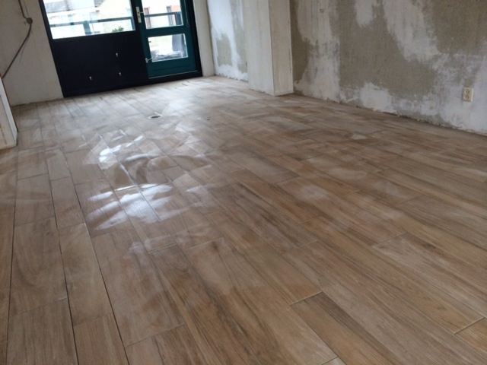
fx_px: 422
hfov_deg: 60.0
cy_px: 182
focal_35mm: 30
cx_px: 244
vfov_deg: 46.8
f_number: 2.2
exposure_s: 1/30
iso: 125
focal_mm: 4.12
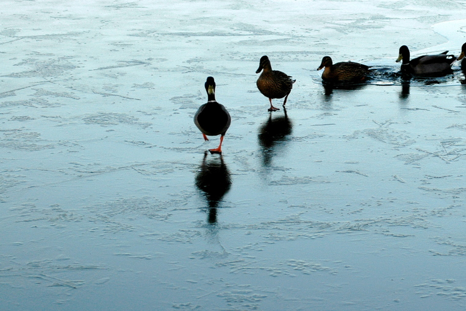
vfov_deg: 8.5
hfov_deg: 12.6
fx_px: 2096
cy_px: 100
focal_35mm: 162
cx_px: 346
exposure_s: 1/160
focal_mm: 70
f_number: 6.3
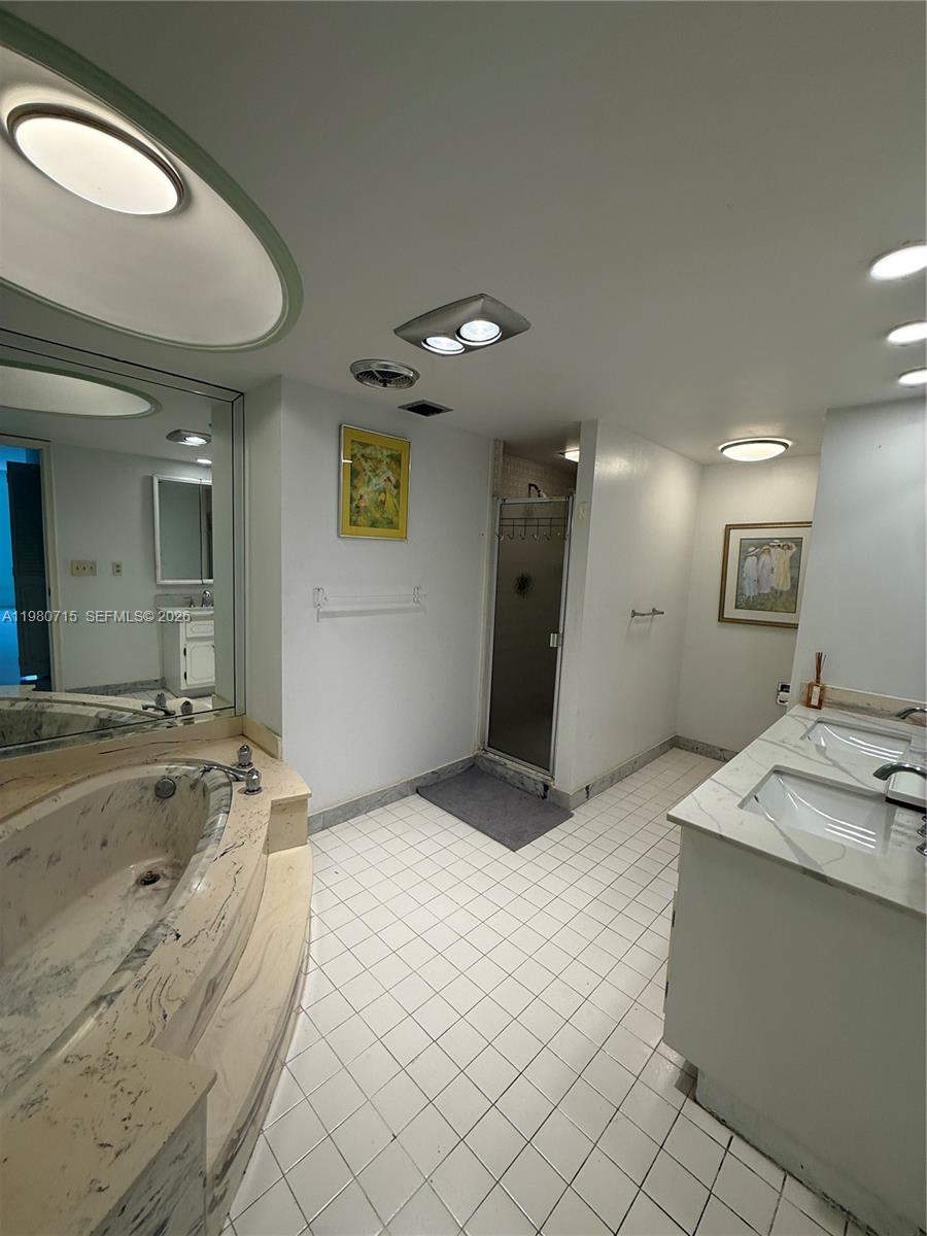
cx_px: 464
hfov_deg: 85.7
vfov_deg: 102.1
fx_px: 500
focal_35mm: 14
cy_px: 618
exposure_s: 1/123
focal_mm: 2.22
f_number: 2.2
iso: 64
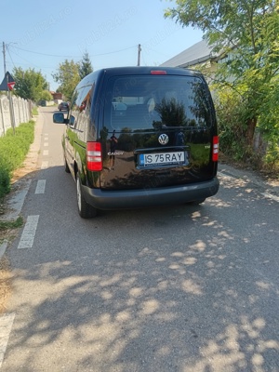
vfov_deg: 65.3
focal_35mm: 27
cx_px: 140
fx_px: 290
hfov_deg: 51.4
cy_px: 186
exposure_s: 1/282
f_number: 1.9
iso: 100
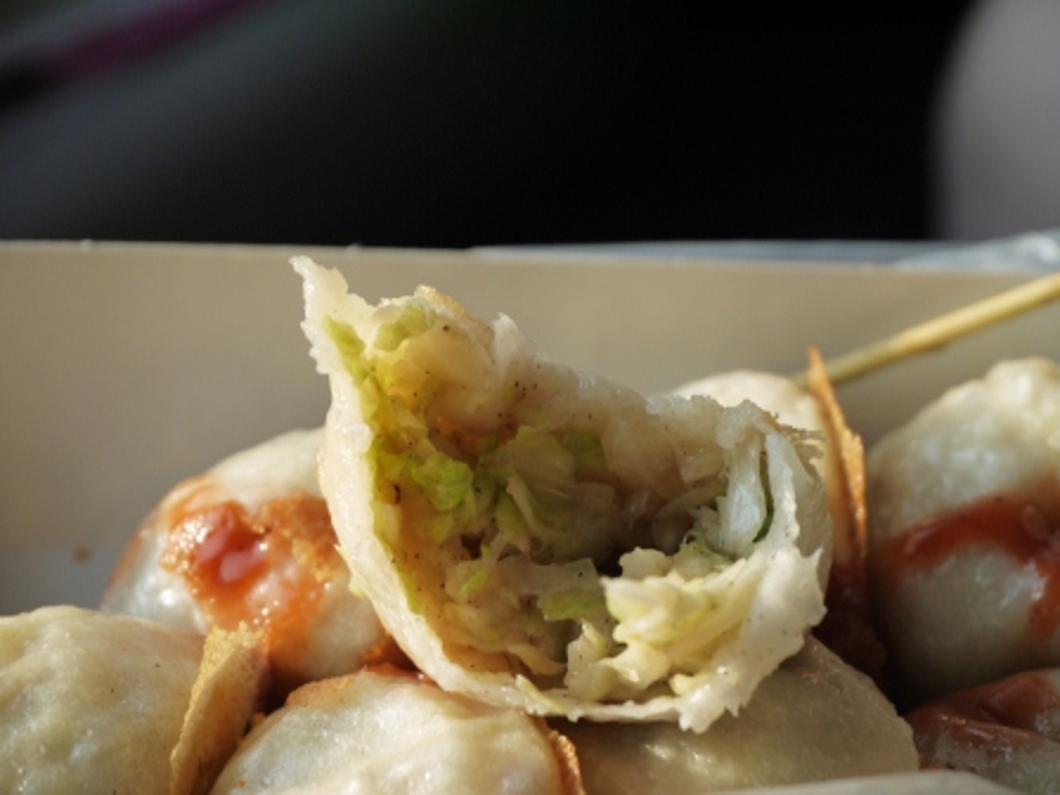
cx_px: 530
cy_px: 398
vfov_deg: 17.6
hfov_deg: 23.3
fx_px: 2572
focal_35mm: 84
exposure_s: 1/80
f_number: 5.6
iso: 160
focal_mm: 42
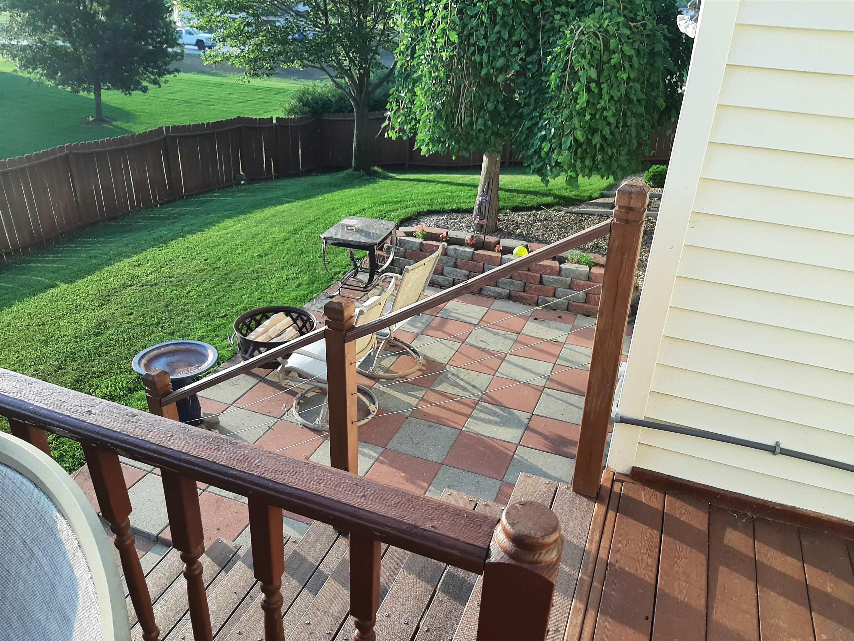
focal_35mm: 26
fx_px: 641
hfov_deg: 67.3
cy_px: 320
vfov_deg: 53.1
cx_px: 427
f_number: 1.7
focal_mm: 3.93
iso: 40
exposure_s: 1/428
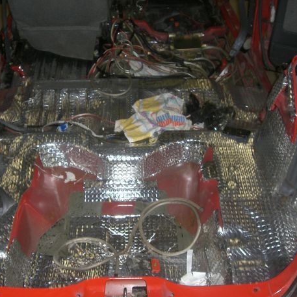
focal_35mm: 47
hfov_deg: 35.9
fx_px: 456
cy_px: 155
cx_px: 117
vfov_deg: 36.1
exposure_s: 1/60
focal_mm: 6.2
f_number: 2.7
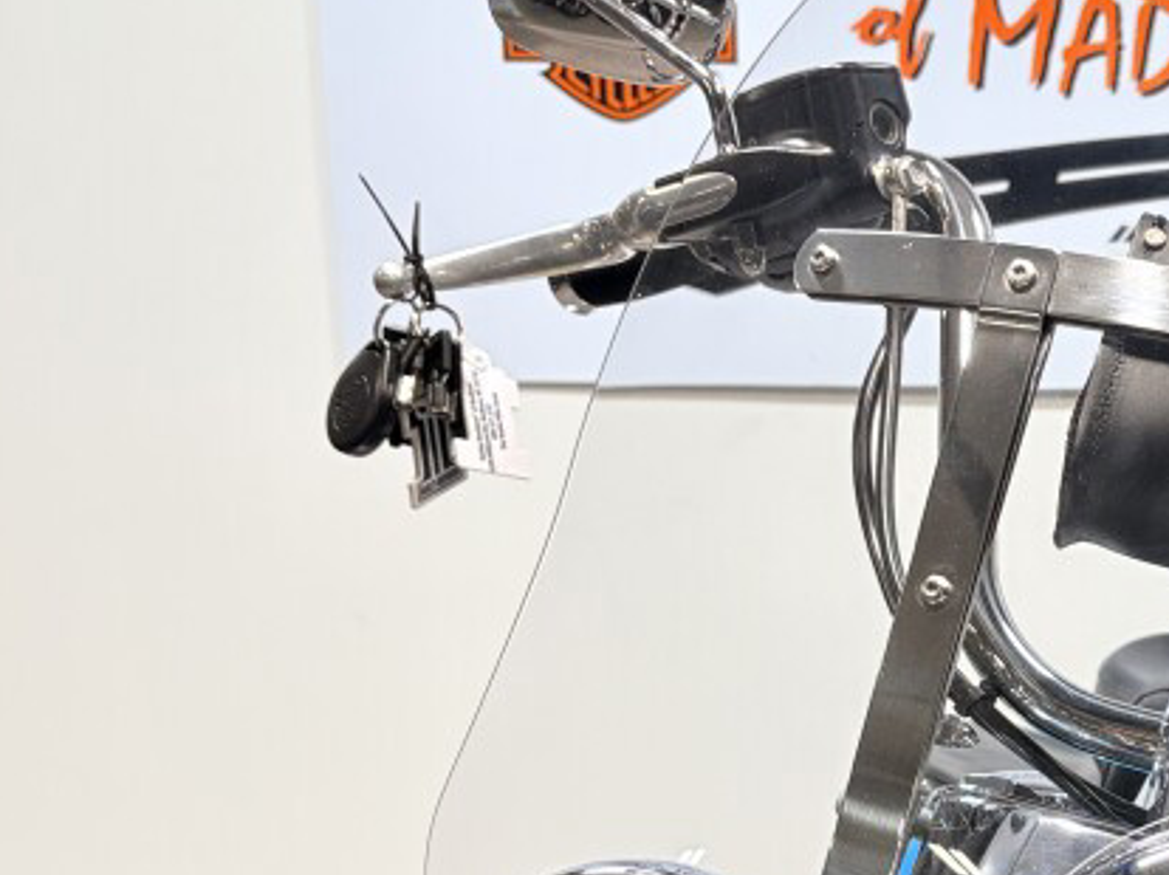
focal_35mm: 67
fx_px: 2261
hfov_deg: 27.1
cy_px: 773
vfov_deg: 21.5
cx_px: 1204
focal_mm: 5.96
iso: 40
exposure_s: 1/120
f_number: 1.6
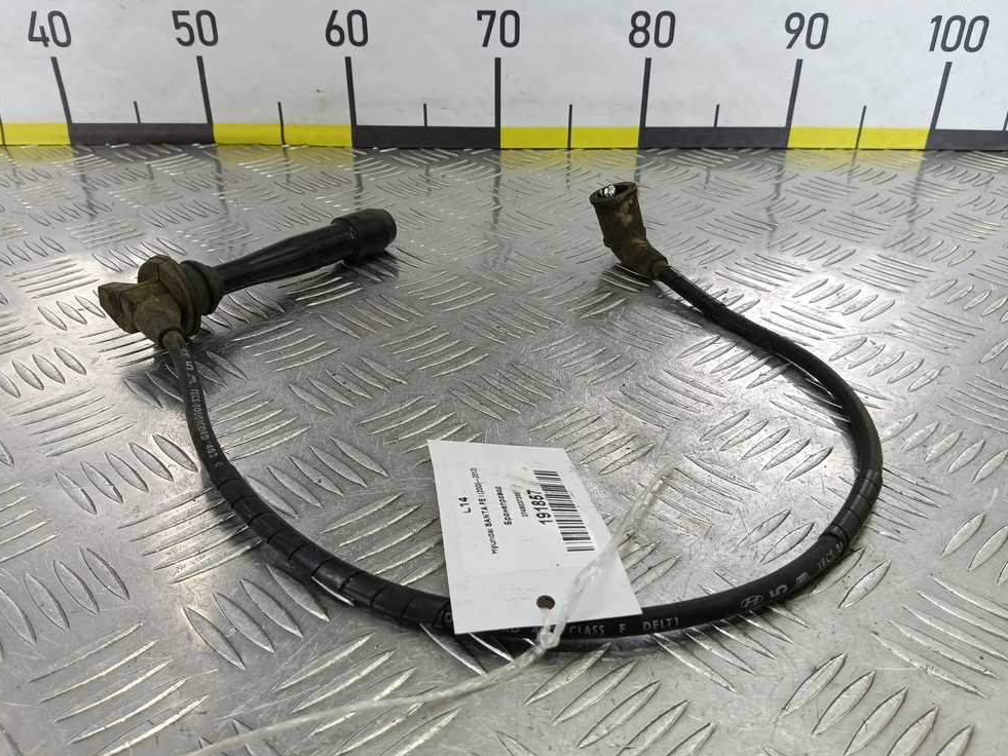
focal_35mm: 24
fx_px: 699
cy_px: 387
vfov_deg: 56.8
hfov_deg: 71.6
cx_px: 498
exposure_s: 1/50
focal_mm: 4.11
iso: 80
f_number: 1.6
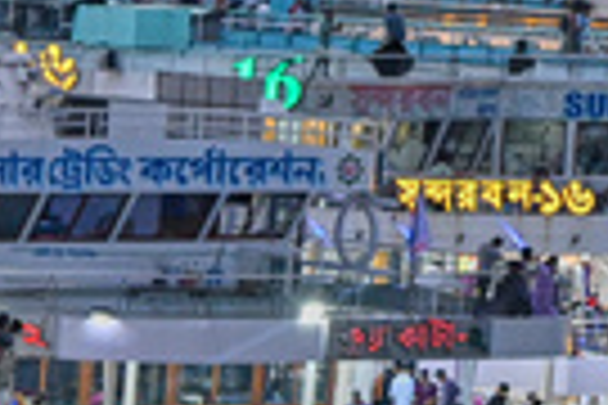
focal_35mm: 265
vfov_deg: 5.2
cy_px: 484
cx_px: -1500
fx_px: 4475
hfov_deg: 6.7
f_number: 5.6
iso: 400
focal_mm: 35
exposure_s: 1/80
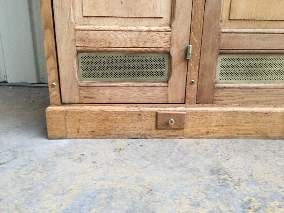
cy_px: 106
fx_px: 238
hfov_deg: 61.7
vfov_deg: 48.2
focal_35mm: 29
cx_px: 142
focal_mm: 4.15
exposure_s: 1/33
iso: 200
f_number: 2.2
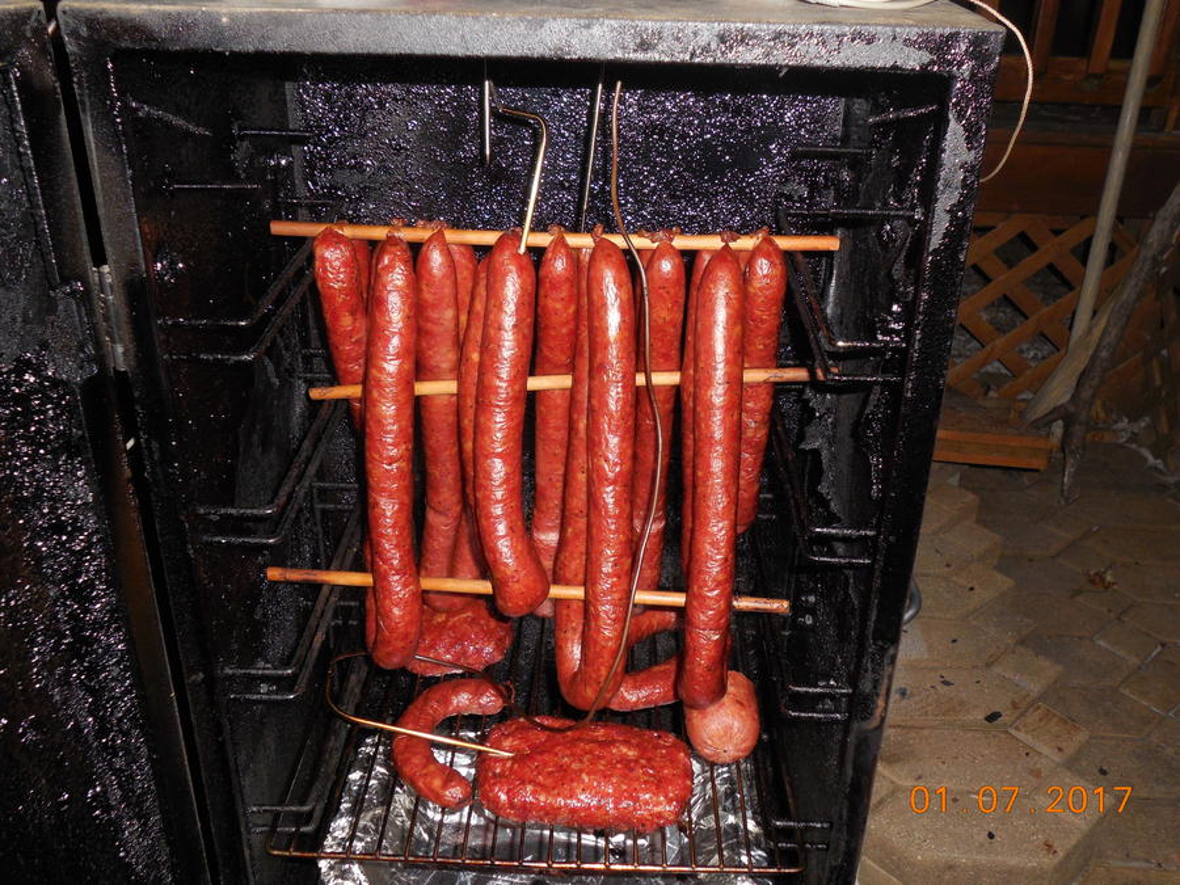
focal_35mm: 34
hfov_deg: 54.0
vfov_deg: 41.8
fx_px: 1159
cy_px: 442
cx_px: 590
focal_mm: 6
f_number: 3.9
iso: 280
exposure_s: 1/30
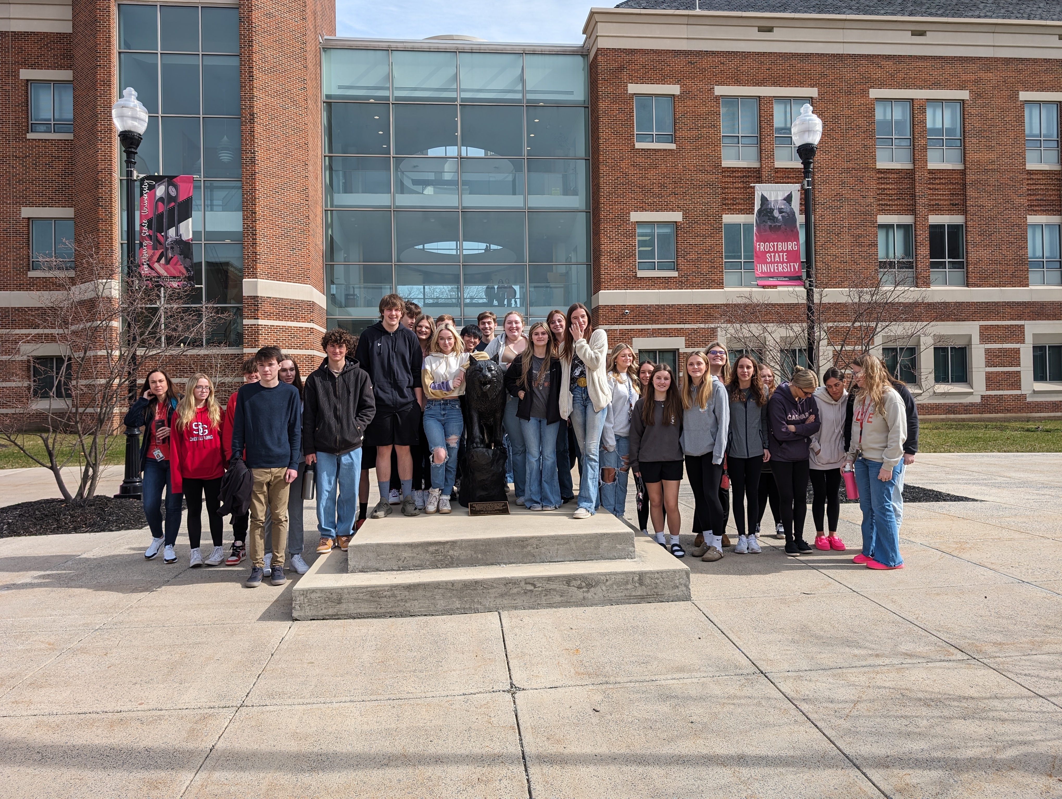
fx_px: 737
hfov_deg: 71.5
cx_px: 531
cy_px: 400
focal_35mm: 24
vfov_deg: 56.9
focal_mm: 6.9
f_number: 1.68
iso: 19
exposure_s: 1/656
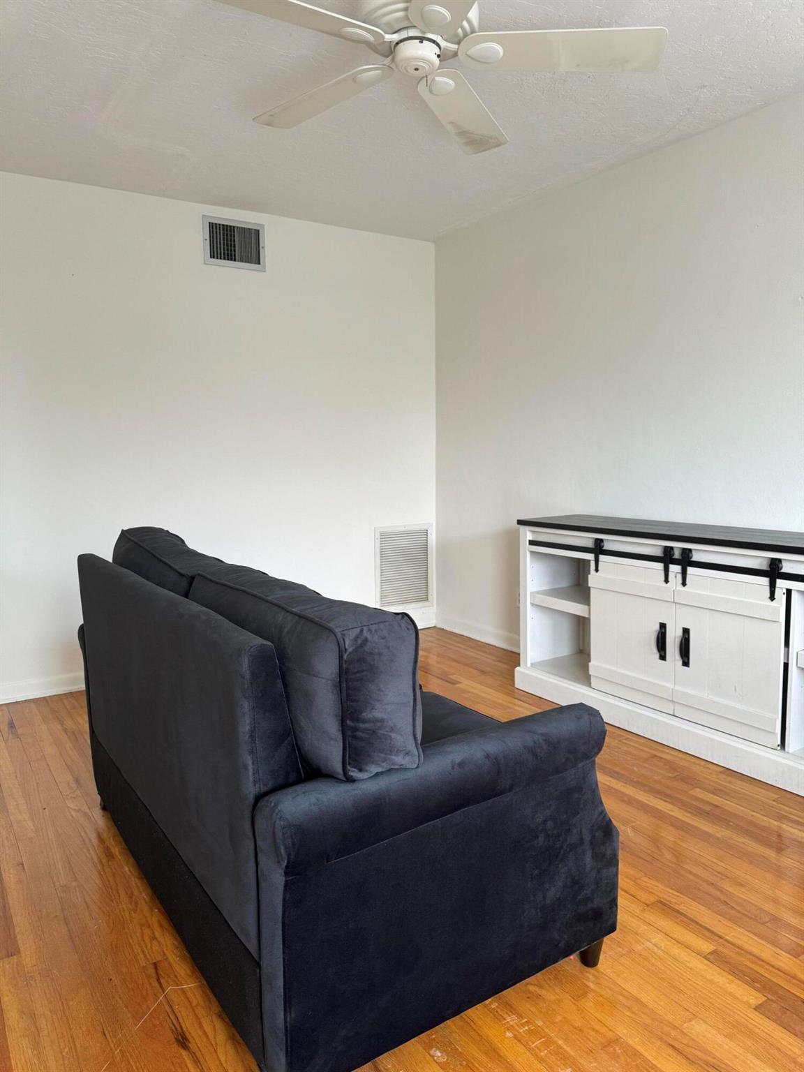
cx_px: 402
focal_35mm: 24
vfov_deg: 71.6
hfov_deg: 56.8
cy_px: 536
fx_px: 743
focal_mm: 6.86
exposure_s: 1/121
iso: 125
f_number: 1.78
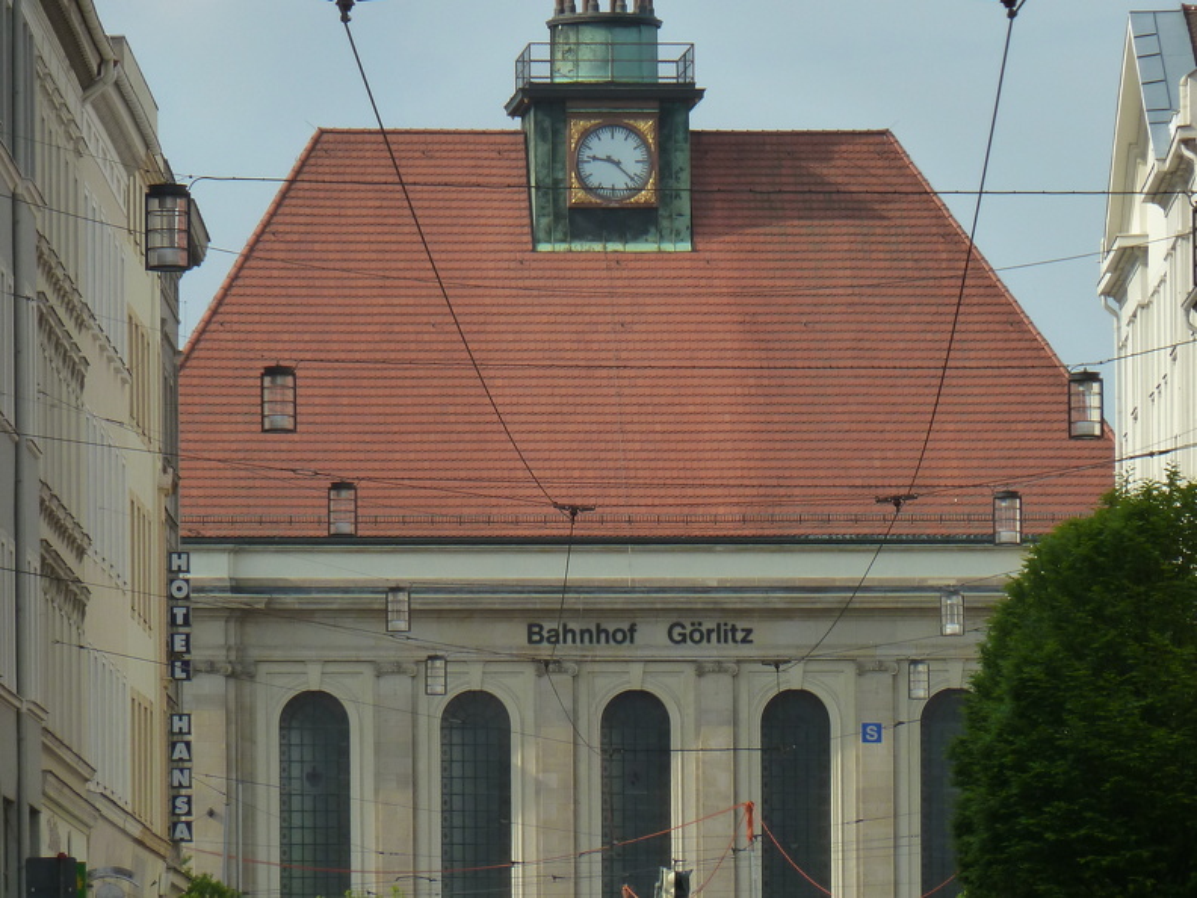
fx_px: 7780
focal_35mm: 225
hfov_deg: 8.8
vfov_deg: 6.6
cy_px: 449
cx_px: 598
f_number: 5
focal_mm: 37
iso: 125
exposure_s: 1/400
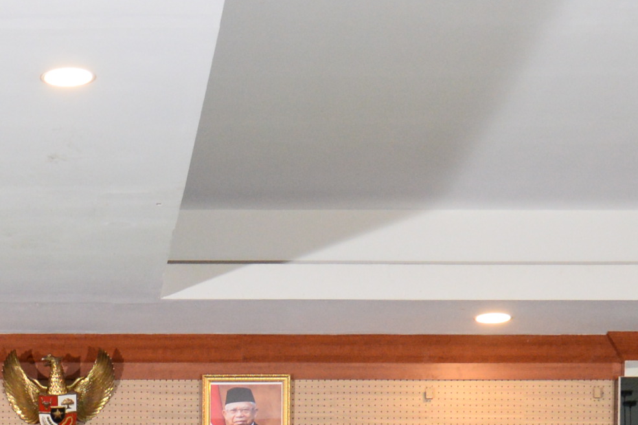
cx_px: -21
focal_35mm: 142
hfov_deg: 14.2
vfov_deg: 9.0
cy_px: 887
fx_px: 2517
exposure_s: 1/125
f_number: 5.6
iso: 1600
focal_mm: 31
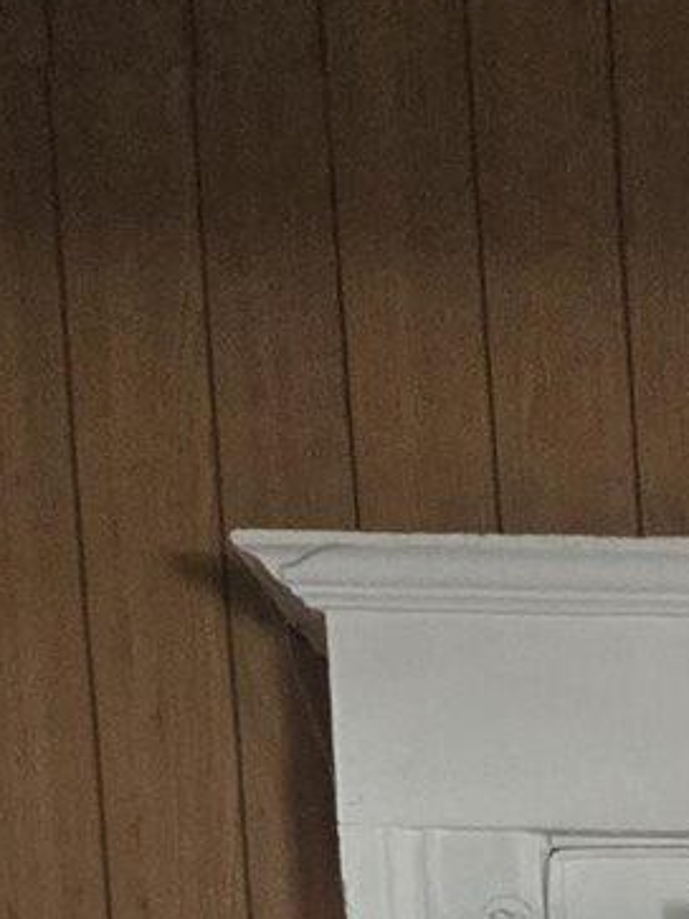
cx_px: 1598
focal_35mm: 146
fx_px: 3877
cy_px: 2562
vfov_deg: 10.5
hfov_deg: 9.2
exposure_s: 1/120
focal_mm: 5.4
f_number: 1.8
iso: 1000
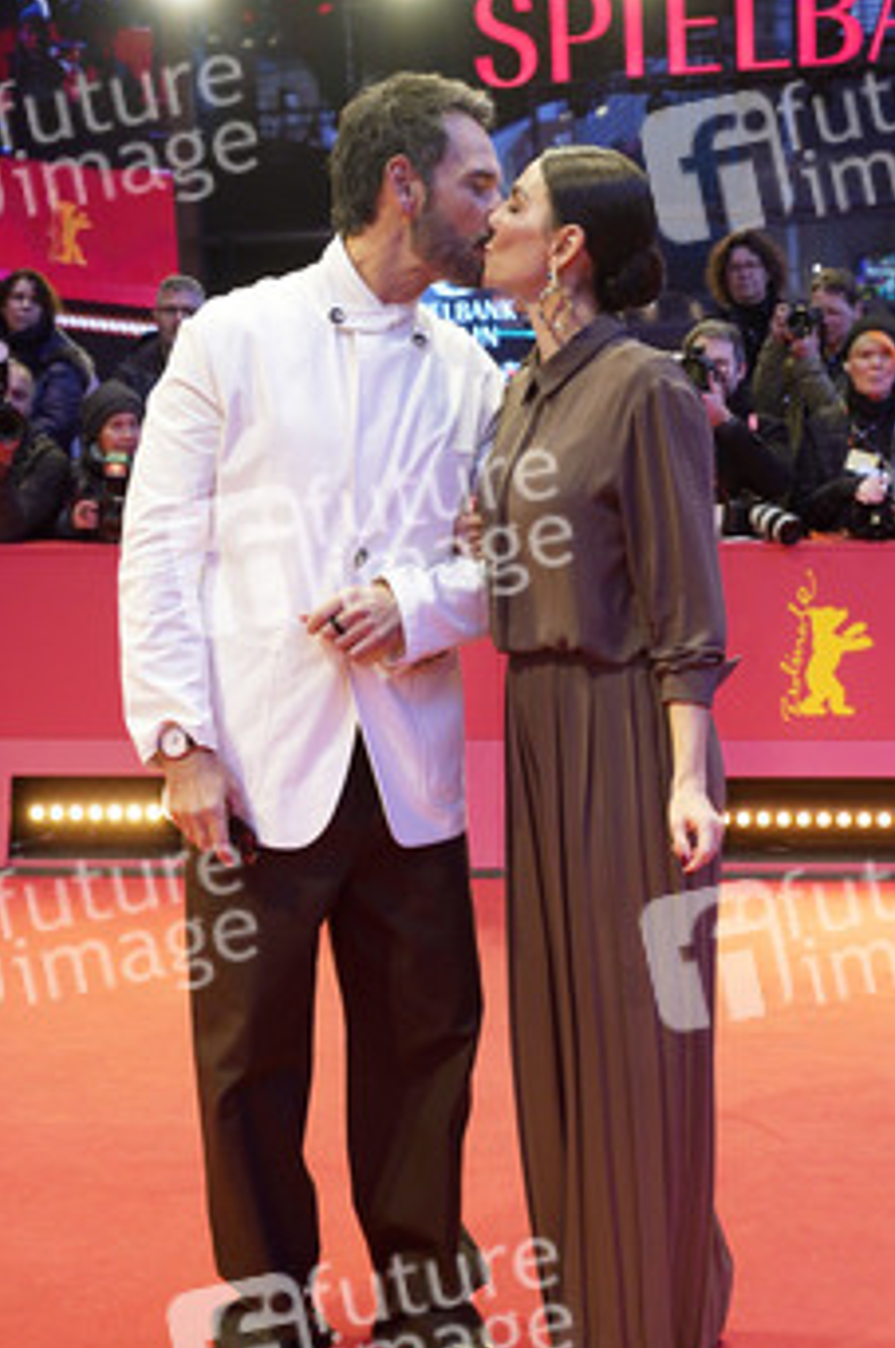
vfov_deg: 41.1
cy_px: 741
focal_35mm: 48
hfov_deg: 28.0
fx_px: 1795
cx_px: 485
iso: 800
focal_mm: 41
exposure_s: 1/160
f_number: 5.6
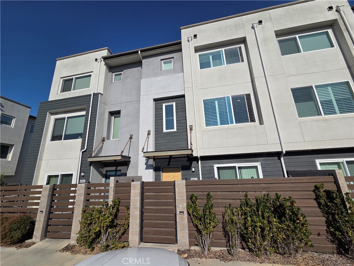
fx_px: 133
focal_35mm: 13
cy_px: 133
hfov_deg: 106.2
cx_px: 177
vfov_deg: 89.9
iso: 50
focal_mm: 2.2
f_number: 2.2
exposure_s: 1/4291
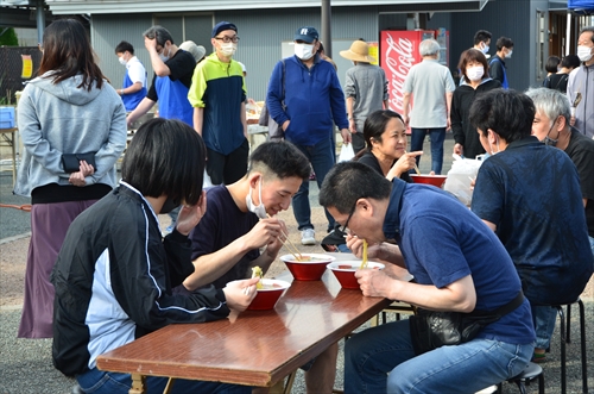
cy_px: 197
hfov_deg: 28.1
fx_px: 1185
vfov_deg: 18.8
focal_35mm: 72
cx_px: 297
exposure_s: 1/640
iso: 640
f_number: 6.3
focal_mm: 48
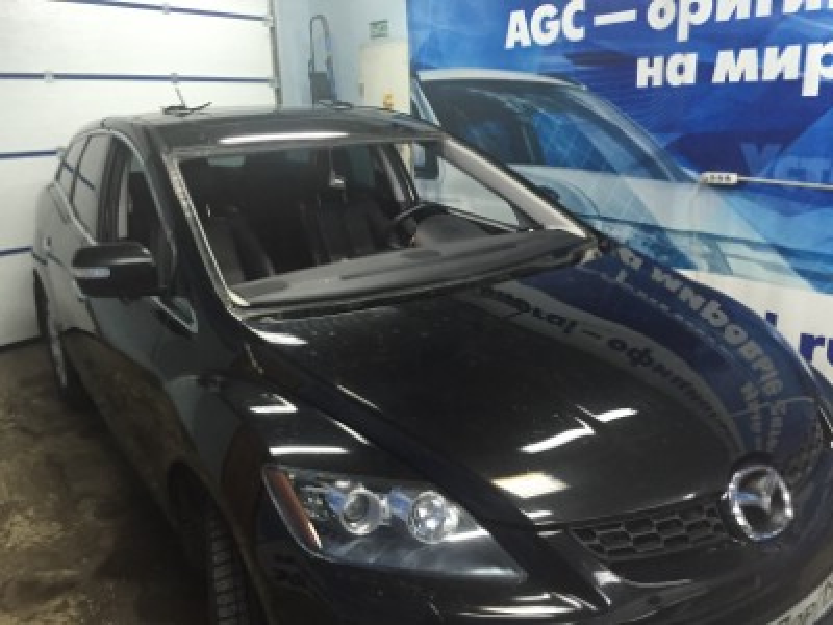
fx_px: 698
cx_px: 416
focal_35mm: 29
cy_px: 312
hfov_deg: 61.7
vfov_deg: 48.2
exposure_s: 1/25
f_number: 2.2
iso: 250
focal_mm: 4.15
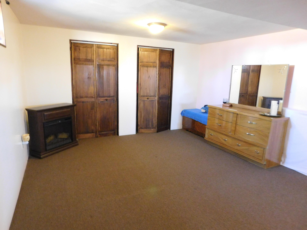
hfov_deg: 73.9
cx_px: 154
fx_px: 204
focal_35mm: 23
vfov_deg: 58.9
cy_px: 115
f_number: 3
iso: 800
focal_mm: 4
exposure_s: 1/8
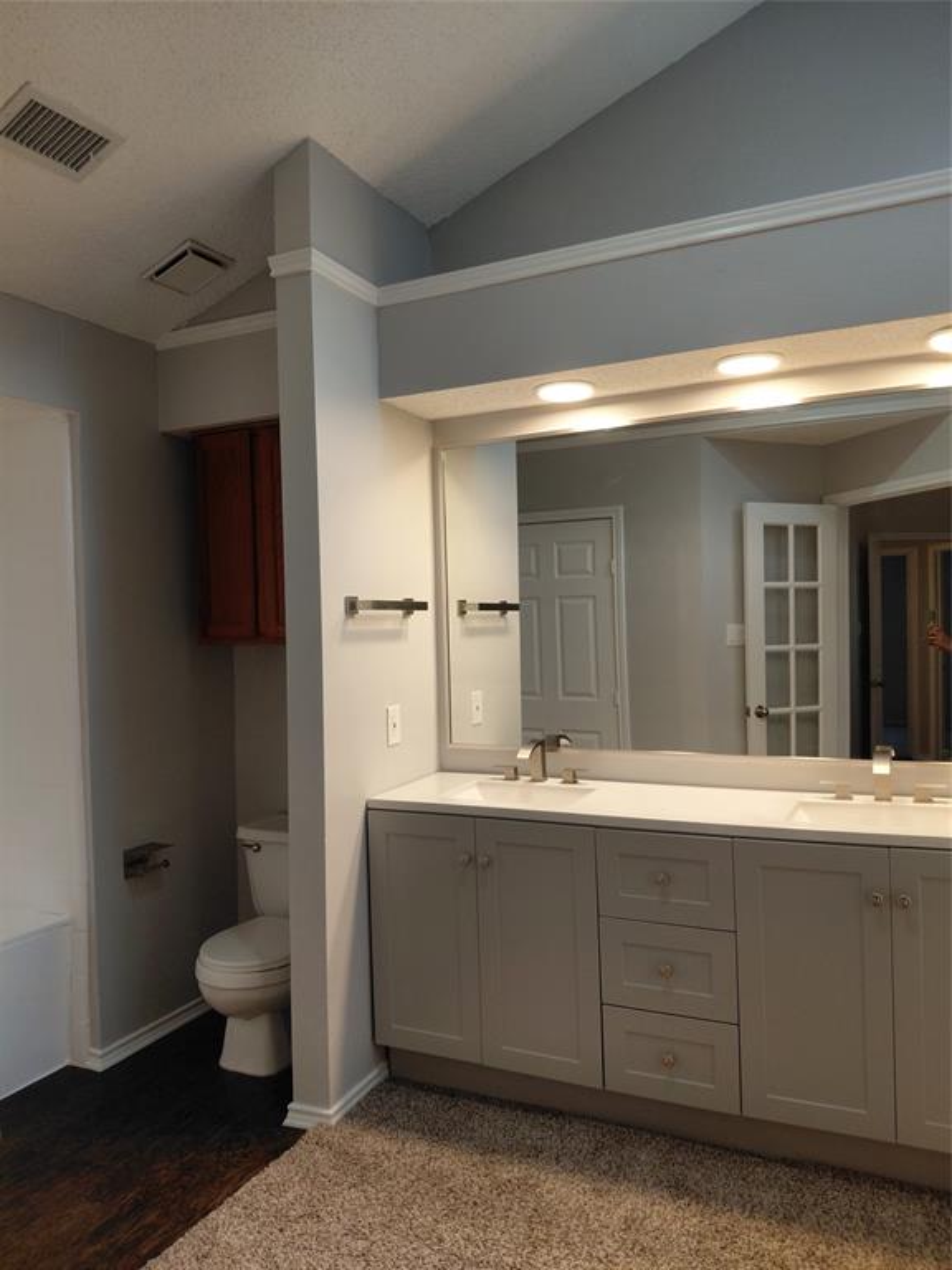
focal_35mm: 25
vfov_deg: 69.4
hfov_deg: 54.9
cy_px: 635
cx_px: 476
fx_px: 917
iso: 125
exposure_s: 1/120
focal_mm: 4.69
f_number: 1.8
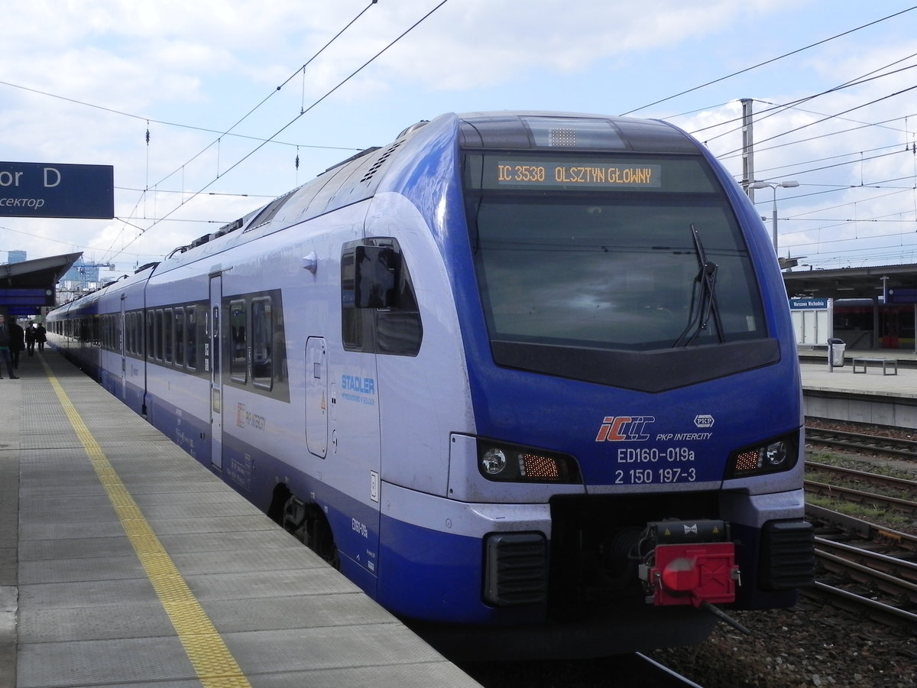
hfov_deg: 33.2
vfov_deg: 25.2
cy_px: 344
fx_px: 1536
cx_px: 458
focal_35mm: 58
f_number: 7.1
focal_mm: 10.3
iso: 160
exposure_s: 1/428
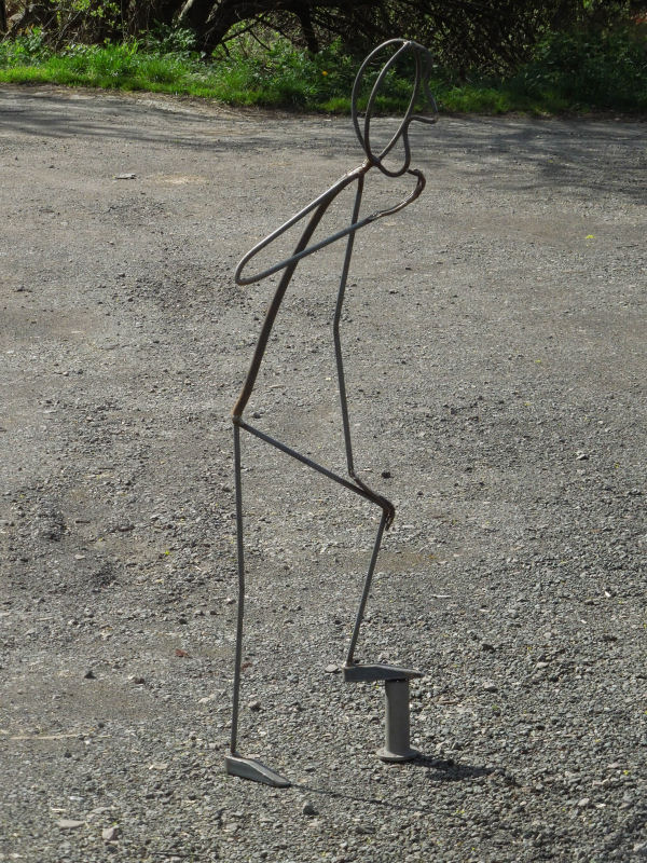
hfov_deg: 11.1
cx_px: 324
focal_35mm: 134
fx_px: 3339
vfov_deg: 14.7
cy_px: 432
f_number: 9.8
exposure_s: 1/400
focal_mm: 24.2
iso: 400
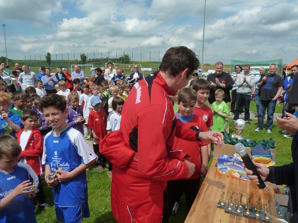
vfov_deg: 54.9
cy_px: 112
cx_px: 149
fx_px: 215
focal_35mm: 25
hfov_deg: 69.4
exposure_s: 1/500
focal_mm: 4.1
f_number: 5.6
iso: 125
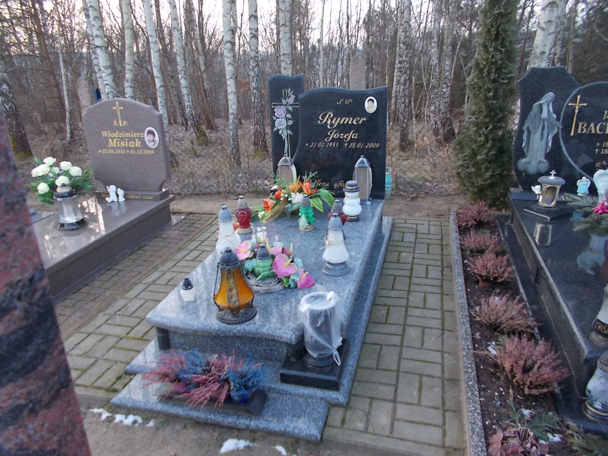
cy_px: 228
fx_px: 457
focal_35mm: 26
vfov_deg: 53.1
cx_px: 304
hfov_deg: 67.3
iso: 80
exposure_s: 1/100
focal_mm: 4.6
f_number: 3.2
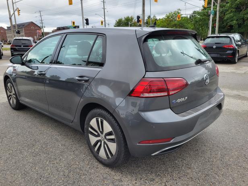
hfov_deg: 65.3
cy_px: 90
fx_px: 193
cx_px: 122
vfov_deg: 51.3
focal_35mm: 27
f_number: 1.8
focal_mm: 5.4
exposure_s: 1/432
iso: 40
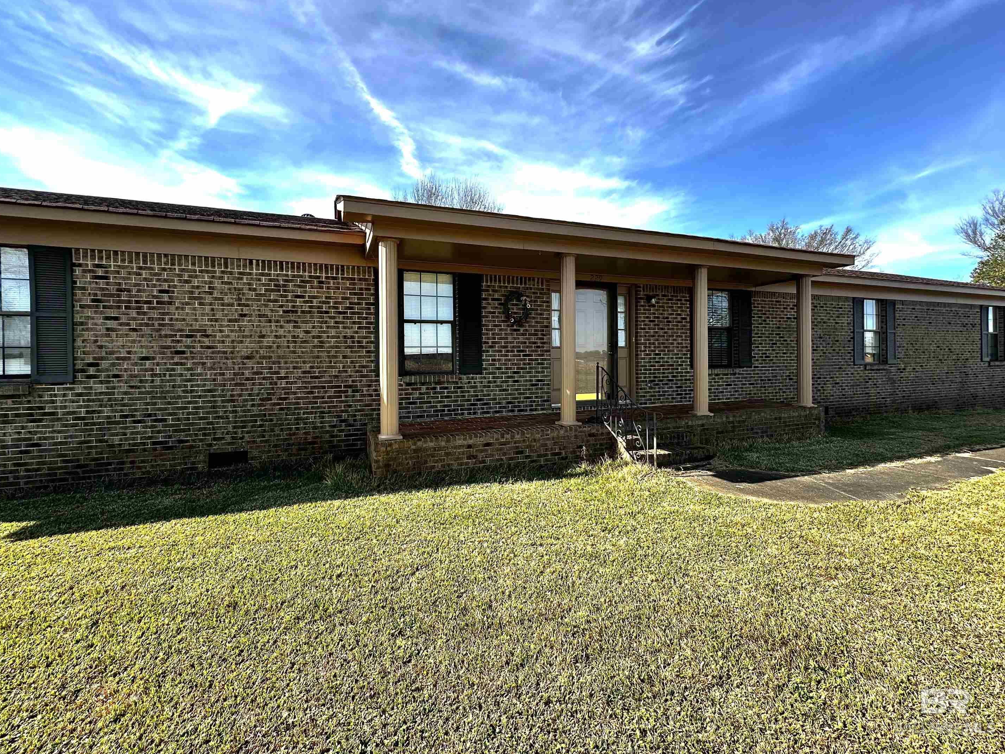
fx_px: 435
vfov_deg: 81.7
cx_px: 495
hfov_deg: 98.2
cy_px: 359
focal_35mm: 15
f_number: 2.2
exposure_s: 1/658
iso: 40
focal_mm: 2.22
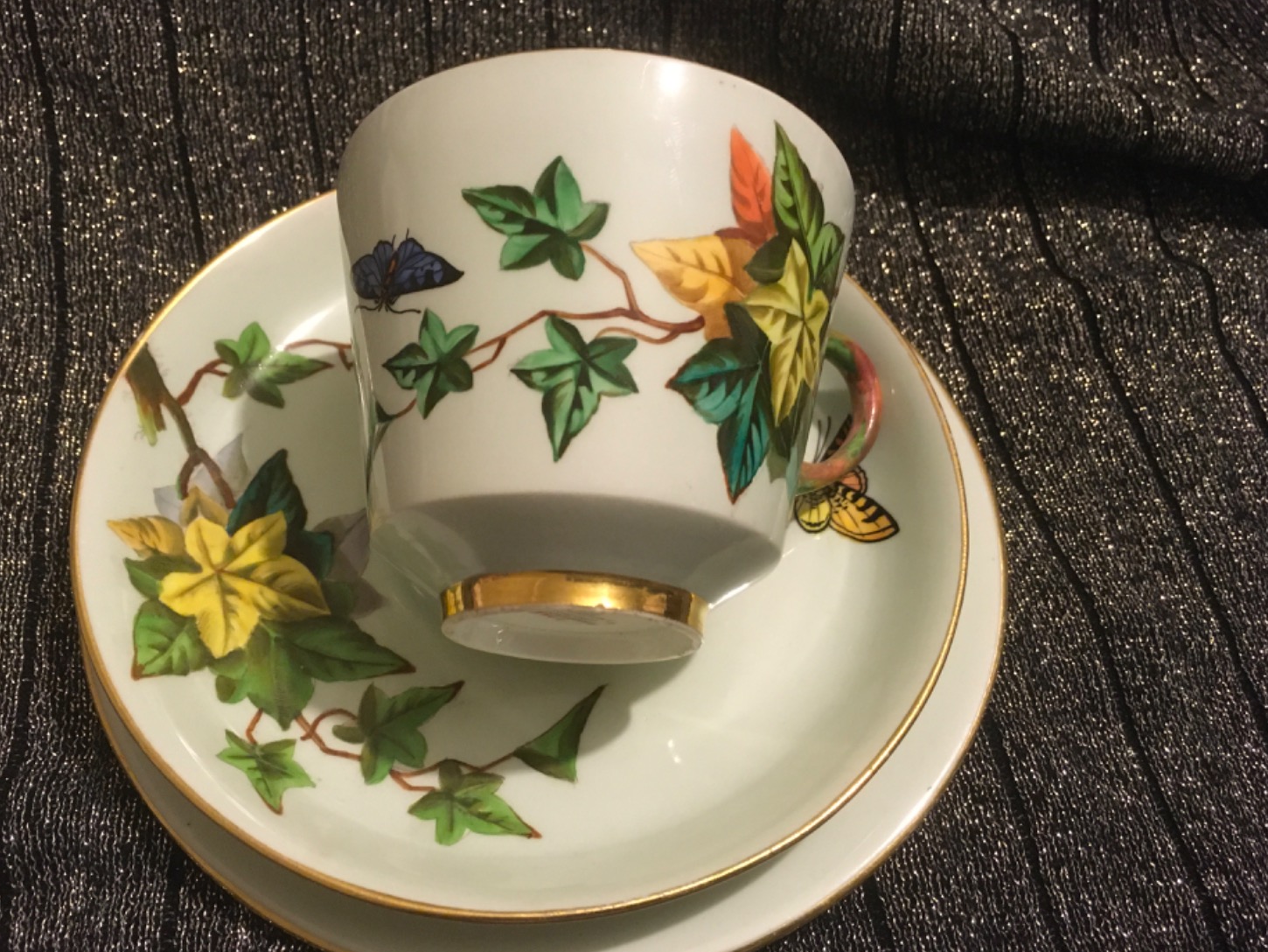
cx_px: 588
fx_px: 1172
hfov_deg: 56.7
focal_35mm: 32
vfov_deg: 44.2
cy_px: 496
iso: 200
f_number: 2.2
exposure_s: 1/17
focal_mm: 4.15
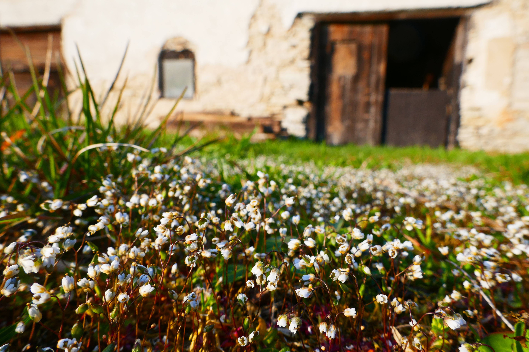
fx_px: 367
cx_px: 264
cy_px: 176
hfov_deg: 71.5
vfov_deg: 51.3
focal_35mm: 25
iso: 125
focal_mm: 9.1
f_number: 8
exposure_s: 1/160
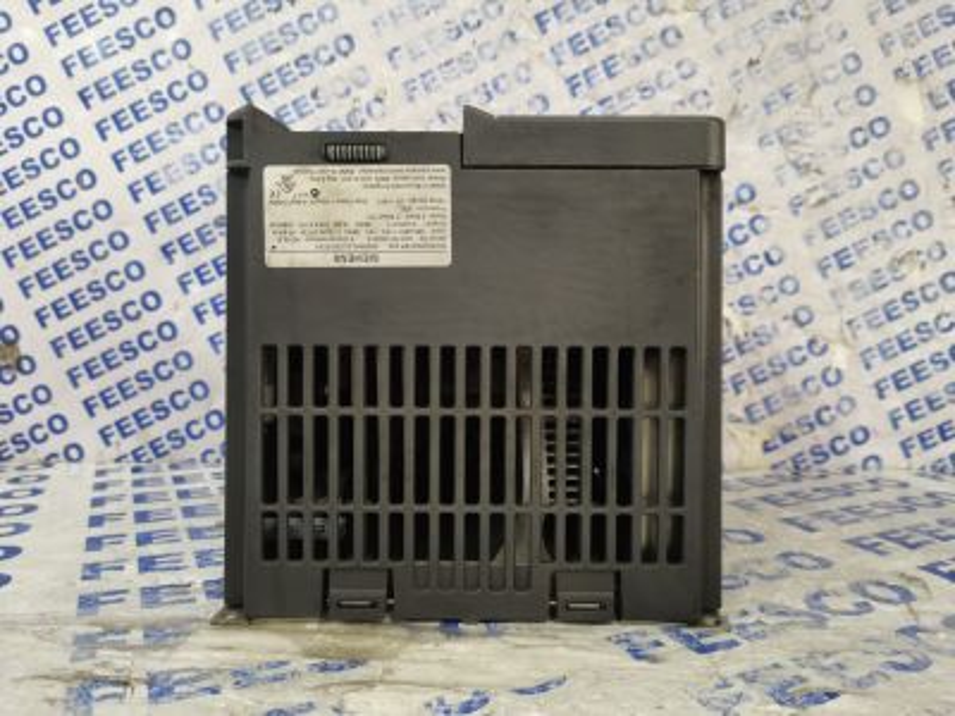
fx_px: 717
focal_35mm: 26
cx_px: 478
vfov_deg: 53.1
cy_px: 358
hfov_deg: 67.3
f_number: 1.8
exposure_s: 1/33.3
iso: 640
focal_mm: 5.58
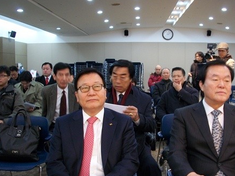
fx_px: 299
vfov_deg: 32.9
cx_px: 142
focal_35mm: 44
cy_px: 100
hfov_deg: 42.7
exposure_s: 1/10
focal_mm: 6.3
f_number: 3.1
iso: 160
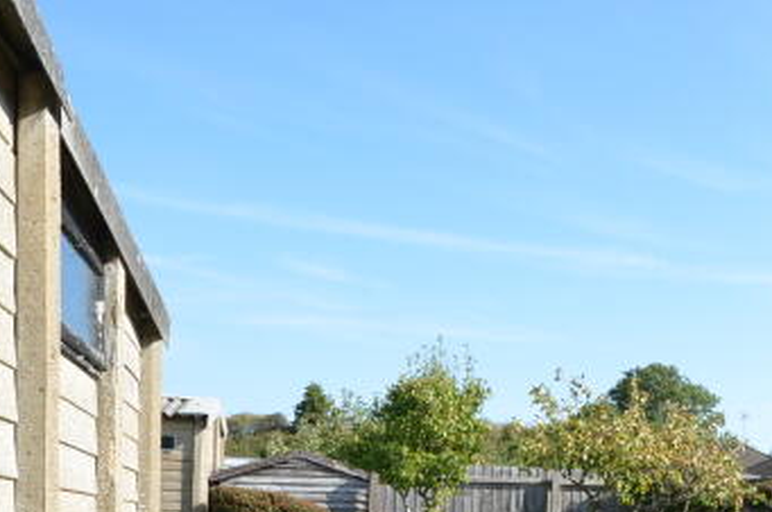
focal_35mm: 45
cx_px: 761
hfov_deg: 39.0
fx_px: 963
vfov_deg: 28.2
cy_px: 494
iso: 180
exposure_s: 1/250
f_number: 8
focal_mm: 10
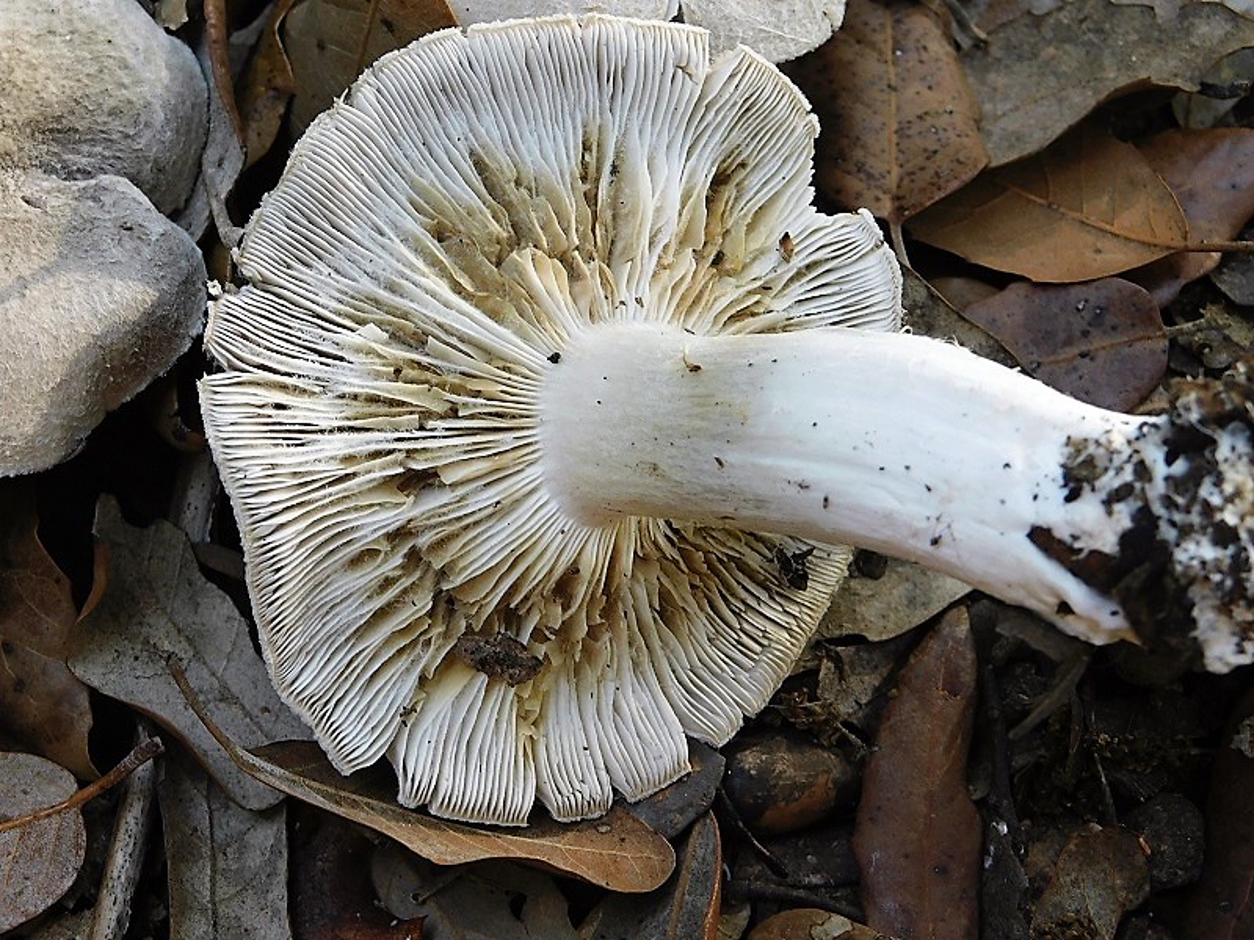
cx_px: 627
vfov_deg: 18.4
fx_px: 2898
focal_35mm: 80
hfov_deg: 24.4
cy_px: 470
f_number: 4.4
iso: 180
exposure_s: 1/30
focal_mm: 14.2
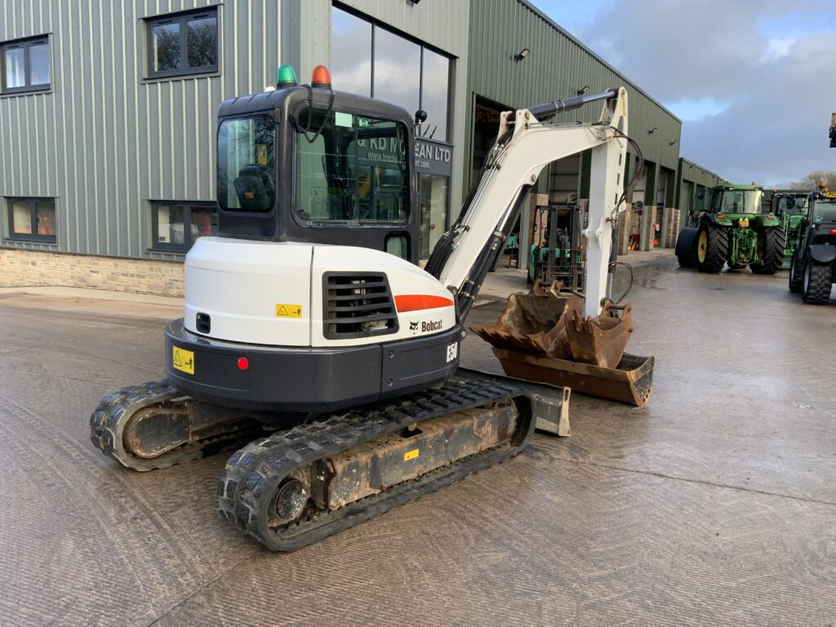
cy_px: 314
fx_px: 700
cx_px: 418
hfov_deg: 61.7
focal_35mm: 29
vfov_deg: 48.2
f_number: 1.8
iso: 16
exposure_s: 1/229
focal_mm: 3
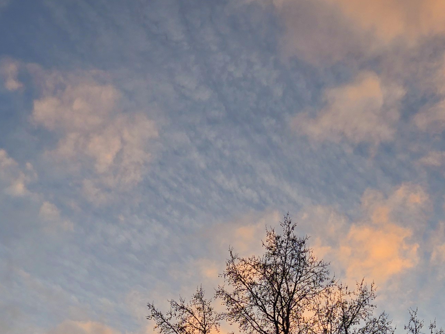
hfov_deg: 27.4
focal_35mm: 71
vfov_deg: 19.4
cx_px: 244
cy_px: 407
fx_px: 913
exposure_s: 1/400
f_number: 1.8
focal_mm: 5.4
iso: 25
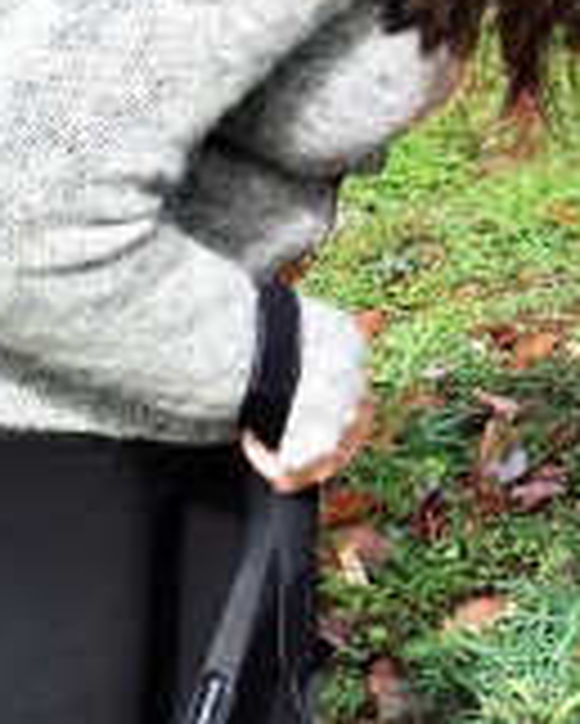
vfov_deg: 15.3
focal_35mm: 122
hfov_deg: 12.0
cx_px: 931
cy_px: -88
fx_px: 2615
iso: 32
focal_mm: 4.15
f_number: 2.2
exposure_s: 1/557
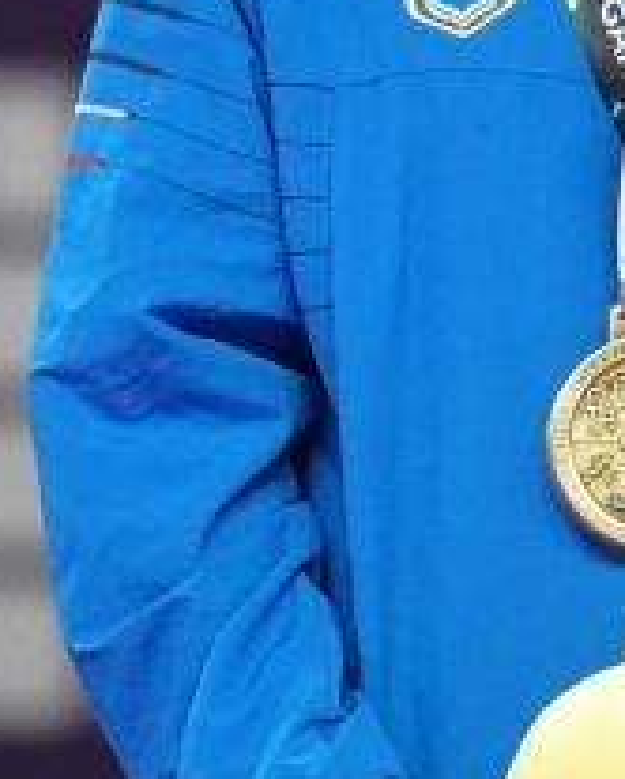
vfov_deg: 0.8
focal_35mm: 2280
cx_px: 516
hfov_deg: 0.7
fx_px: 52641
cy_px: 154
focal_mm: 280
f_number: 4
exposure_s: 1/500
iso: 4000
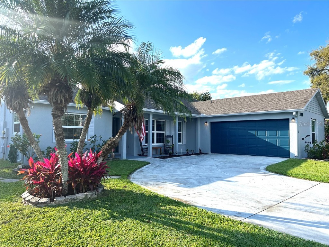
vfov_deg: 53.1
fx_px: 247
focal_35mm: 26
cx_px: 164
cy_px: 124
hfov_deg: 67.3
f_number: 1.5
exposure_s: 1/2299
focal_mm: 5.7
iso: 50
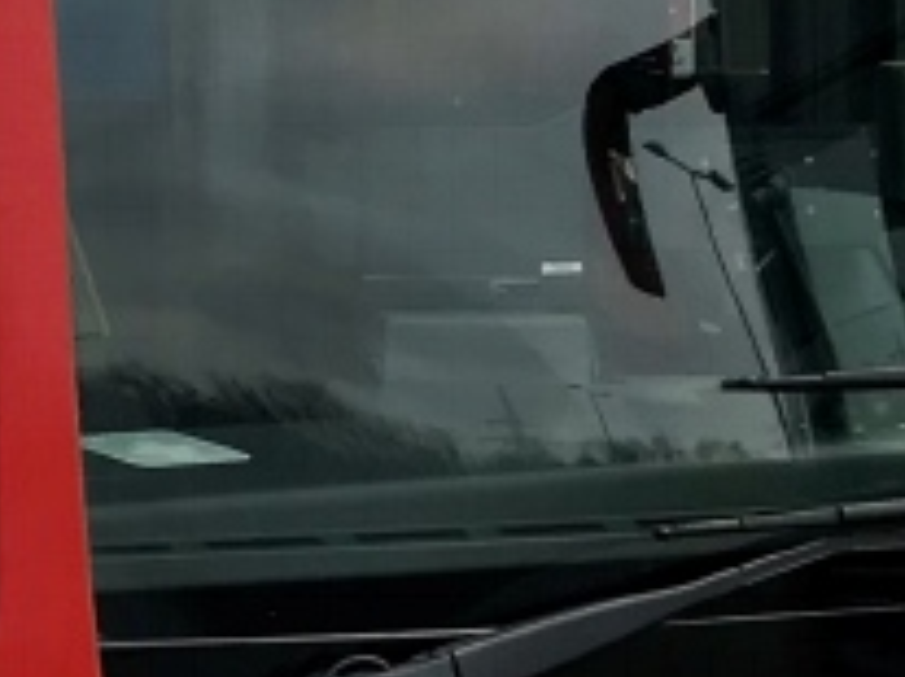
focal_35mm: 176
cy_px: 164
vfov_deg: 8.4
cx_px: -345
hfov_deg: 10.9
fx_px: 4599
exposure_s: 1/507
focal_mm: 3.99
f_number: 1.8
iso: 20
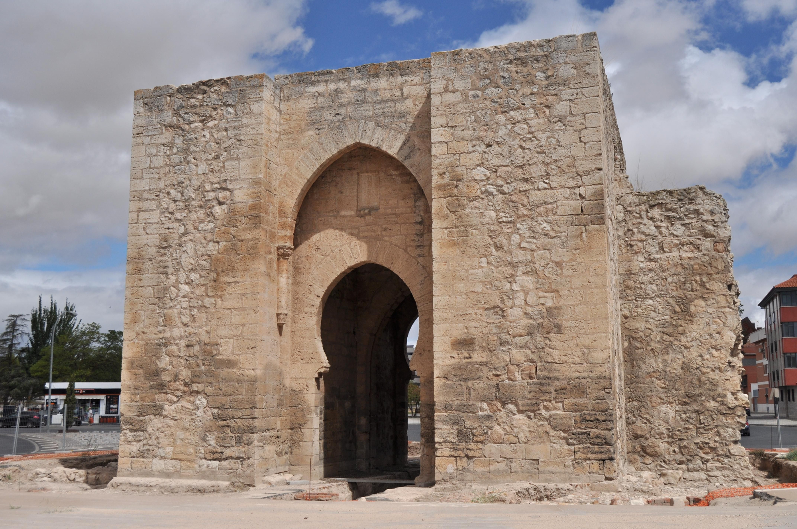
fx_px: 862
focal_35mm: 39
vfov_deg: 34.1
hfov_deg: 49.6
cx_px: 398
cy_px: 264
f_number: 7.1
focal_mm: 26
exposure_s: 1/2000
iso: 200
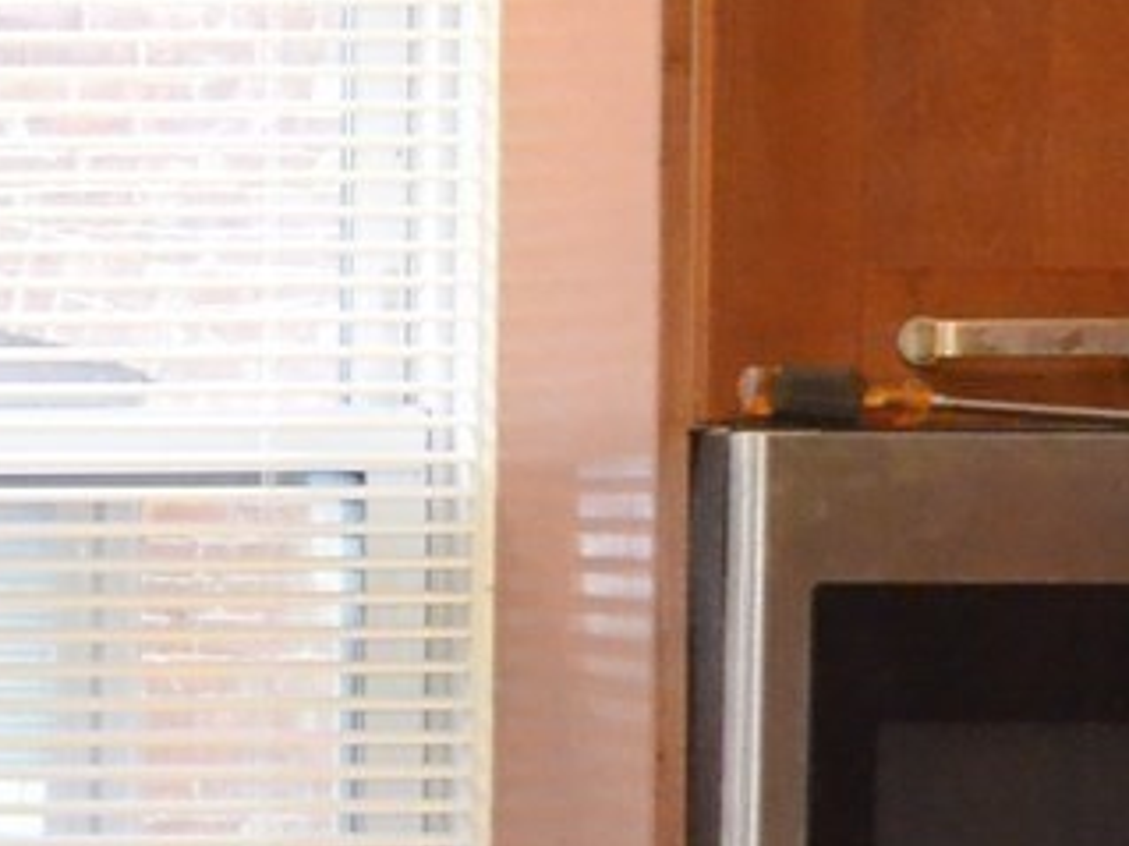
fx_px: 4825
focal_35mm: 148
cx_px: -849
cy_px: 910
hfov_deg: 12.3
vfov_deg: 9.9
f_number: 7.1
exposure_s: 1/60
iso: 3200
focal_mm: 16
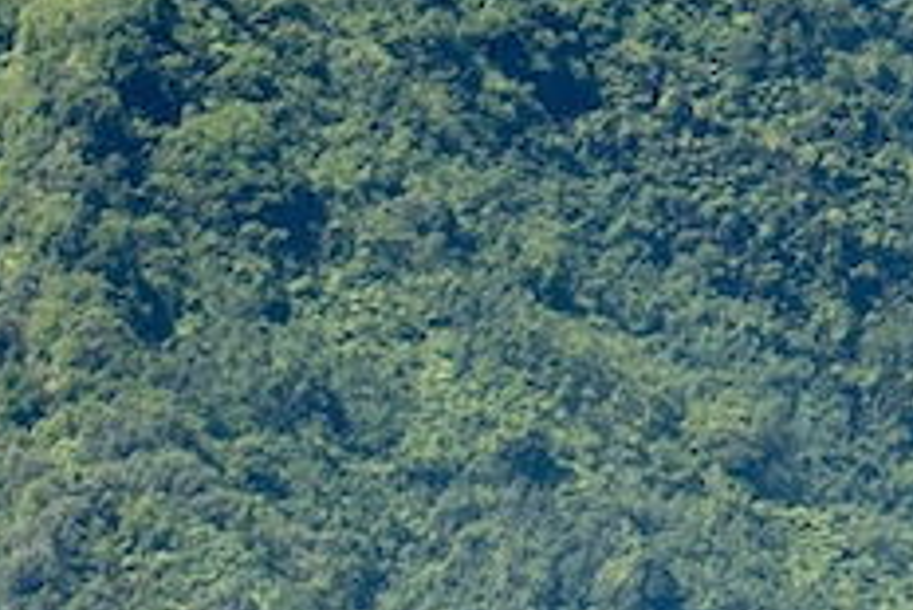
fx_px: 13145
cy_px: -159
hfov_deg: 3.9
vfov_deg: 2.7
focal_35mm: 518
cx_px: 1952
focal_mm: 80
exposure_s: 1/640
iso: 160
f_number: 5.6
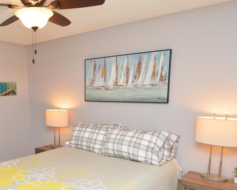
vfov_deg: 45.9
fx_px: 217
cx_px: 51
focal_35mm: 31
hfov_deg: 53.7
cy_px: 136
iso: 450
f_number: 4
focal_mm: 12
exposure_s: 1/60
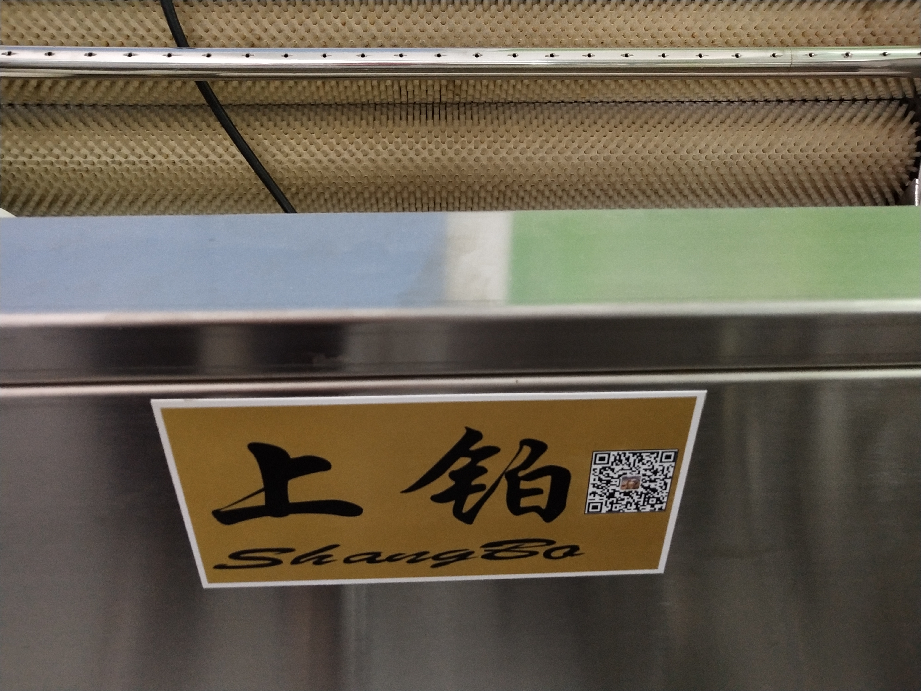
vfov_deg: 46.8
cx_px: 460
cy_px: 346
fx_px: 798
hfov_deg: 60.0
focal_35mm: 30
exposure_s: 1/20
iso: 732
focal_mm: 3.95
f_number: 1.8
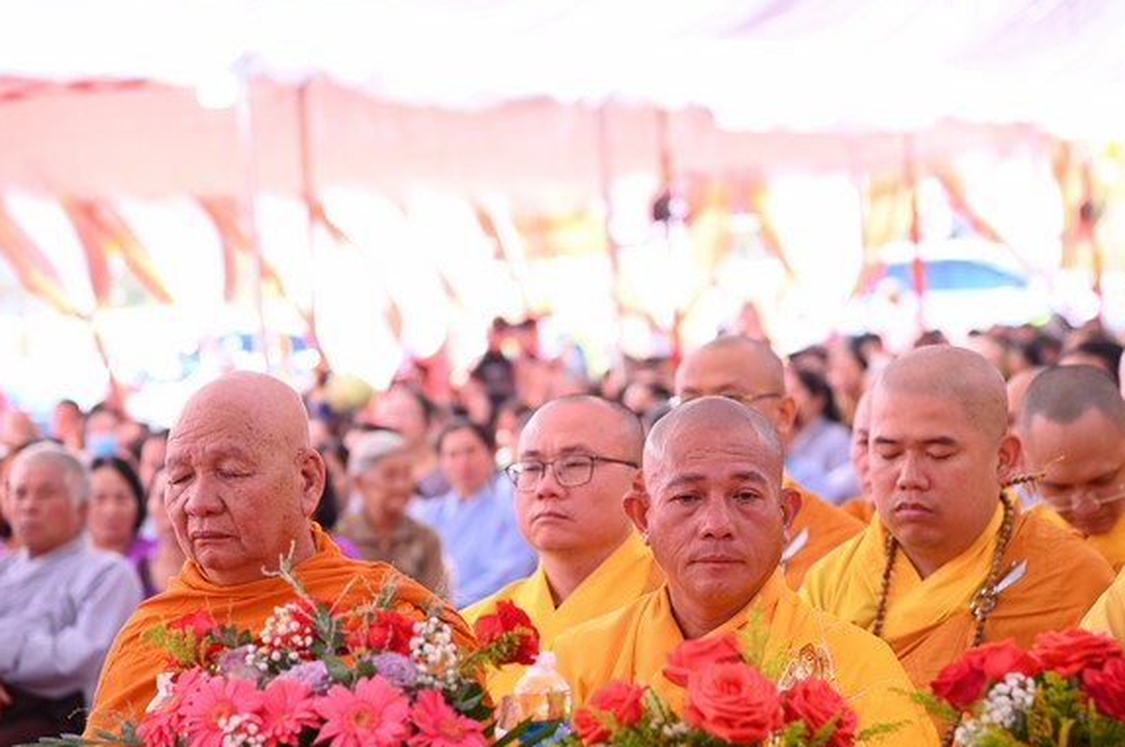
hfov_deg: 15.1
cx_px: 600
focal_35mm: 136
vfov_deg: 10.1
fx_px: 4244
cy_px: 400
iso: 1250
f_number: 4.5
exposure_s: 1/250
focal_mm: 120
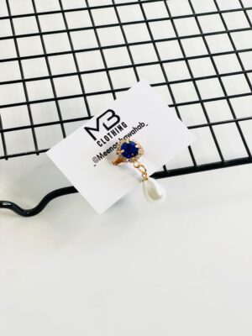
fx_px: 621
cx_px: 126
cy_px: 168
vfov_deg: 30.3
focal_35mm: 64
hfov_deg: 22.9
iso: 32
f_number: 2.2
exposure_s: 1/119
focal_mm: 7.5
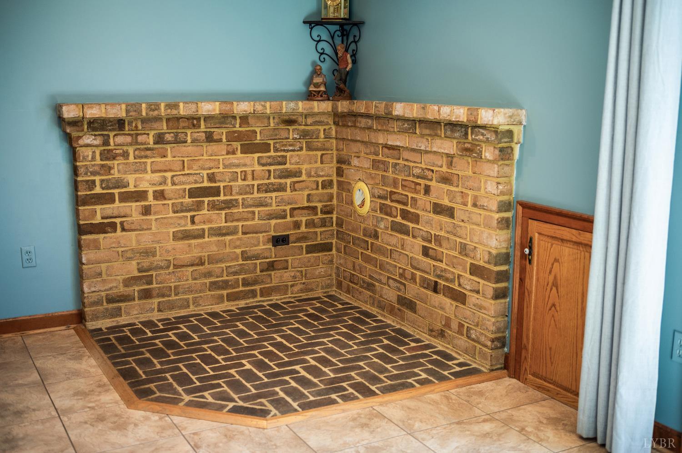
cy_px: 226
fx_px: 757
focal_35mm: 40
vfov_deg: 33.3
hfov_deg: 48.5
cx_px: 341
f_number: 2.5
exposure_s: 1/60
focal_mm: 40
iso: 320
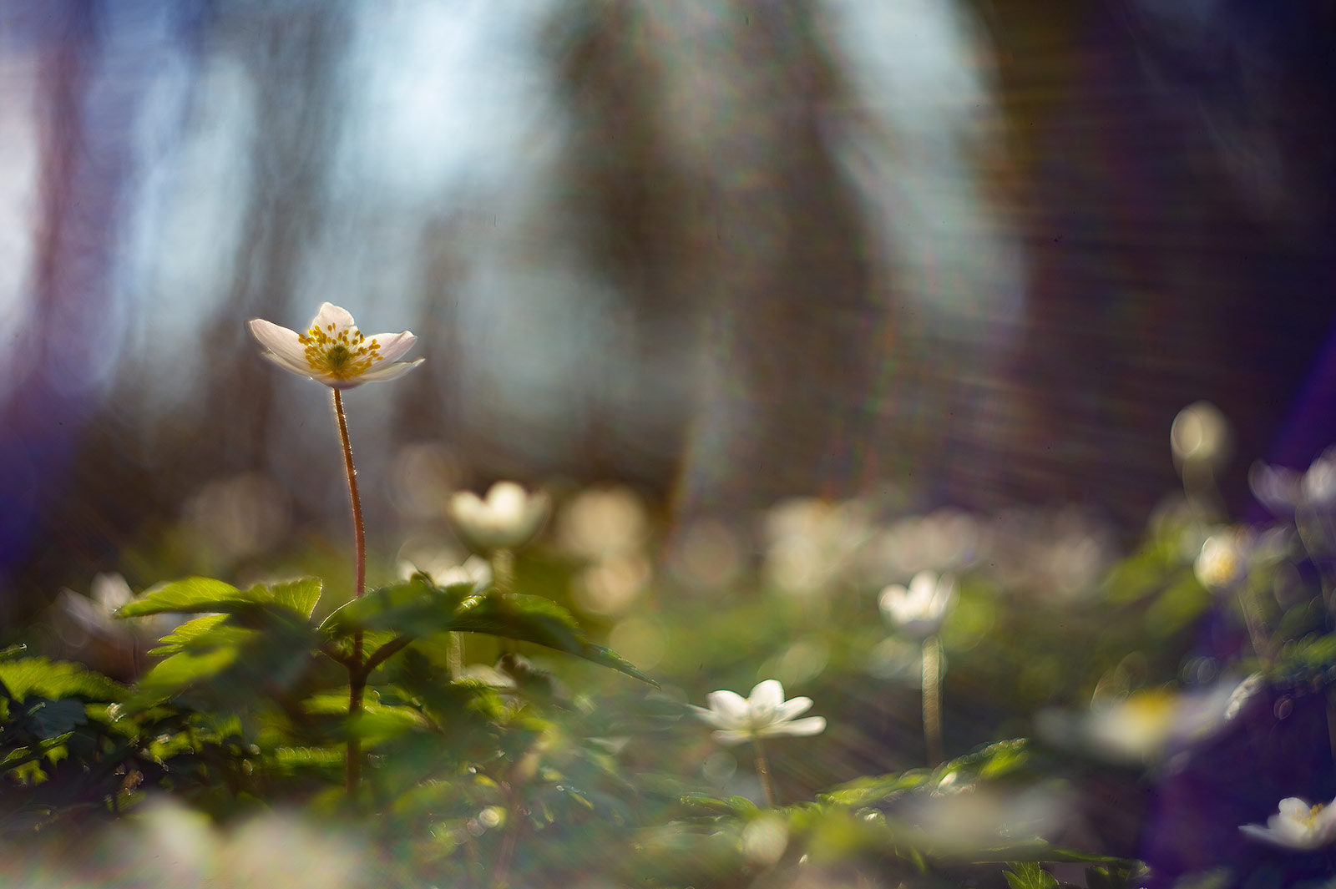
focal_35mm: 135
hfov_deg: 15.2
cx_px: 668
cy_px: 444
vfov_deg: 10.1
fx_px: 5007
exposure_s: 1/500
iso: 100
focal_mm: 135
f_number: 3.5
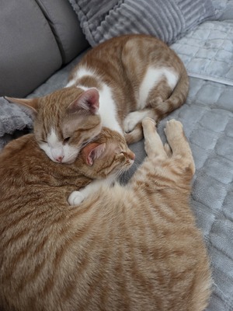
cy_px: 156
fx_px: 206
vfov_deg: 73.9
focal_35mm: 23
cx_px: 116
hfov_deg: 58.9
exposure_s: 1/100
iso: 2000
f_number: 1.8
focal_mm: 5.4
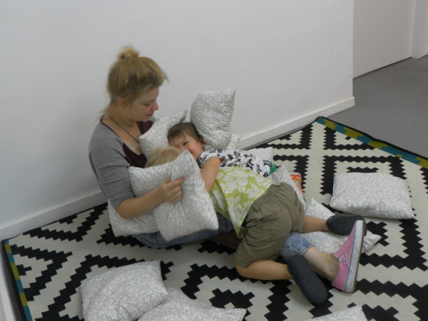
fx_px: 457
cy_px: 160
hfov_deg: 50.1
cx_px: 214
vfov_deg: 38.7
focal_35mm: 37
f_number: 3.2
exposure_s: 1/25
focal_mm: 6.6
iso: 200
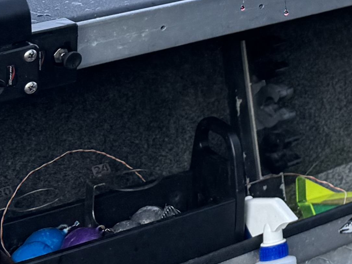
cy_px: -353
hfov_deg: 13.0
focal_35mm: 126
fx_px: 1281
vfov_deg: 10.3
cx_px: 764
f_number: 1.78
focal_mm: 6.76
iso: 80
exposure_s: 1/1261
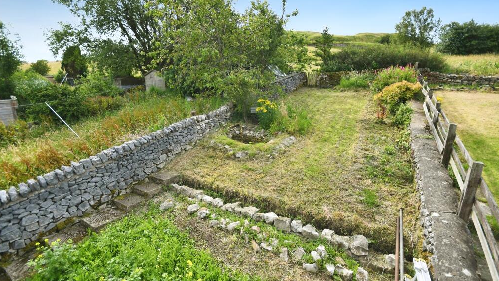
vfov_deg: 66.9
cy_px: 127
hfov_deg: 99.4
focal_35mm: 16
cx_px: 248
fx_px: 212
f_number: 8
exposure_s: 1/500
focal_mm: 10
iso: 400
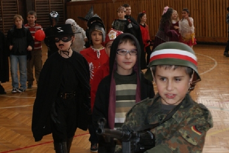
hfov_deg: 31.8
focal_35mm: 63
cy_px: 68
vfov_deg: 21.6
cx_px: 131
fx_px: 401
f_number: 5
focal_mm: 30
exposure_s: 1/80
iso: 400
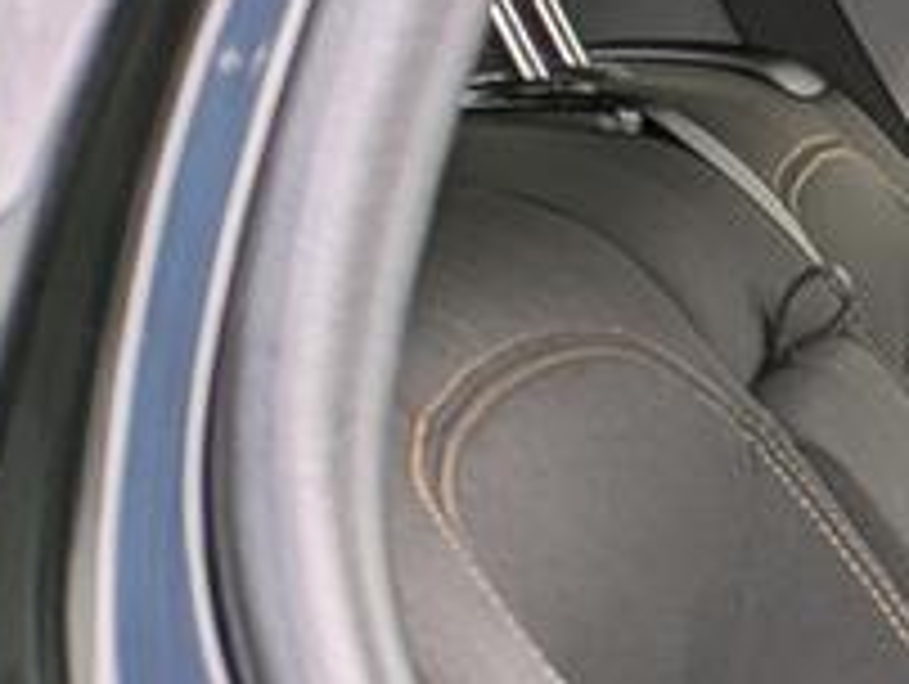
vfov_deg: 9.3
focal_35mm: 158
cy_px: 837
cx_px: 2815
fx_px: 4154
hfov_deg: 9.5
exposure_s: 1/300
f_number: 1.89
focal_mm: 5.43
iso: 40
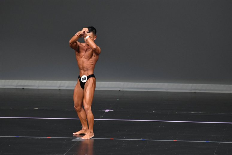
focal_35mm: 315
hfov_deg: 6.5
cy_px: 78
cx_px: 116
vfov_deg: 4.4
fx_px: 2029
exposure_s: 1/400
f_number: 5.6
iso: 4000
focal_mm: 210
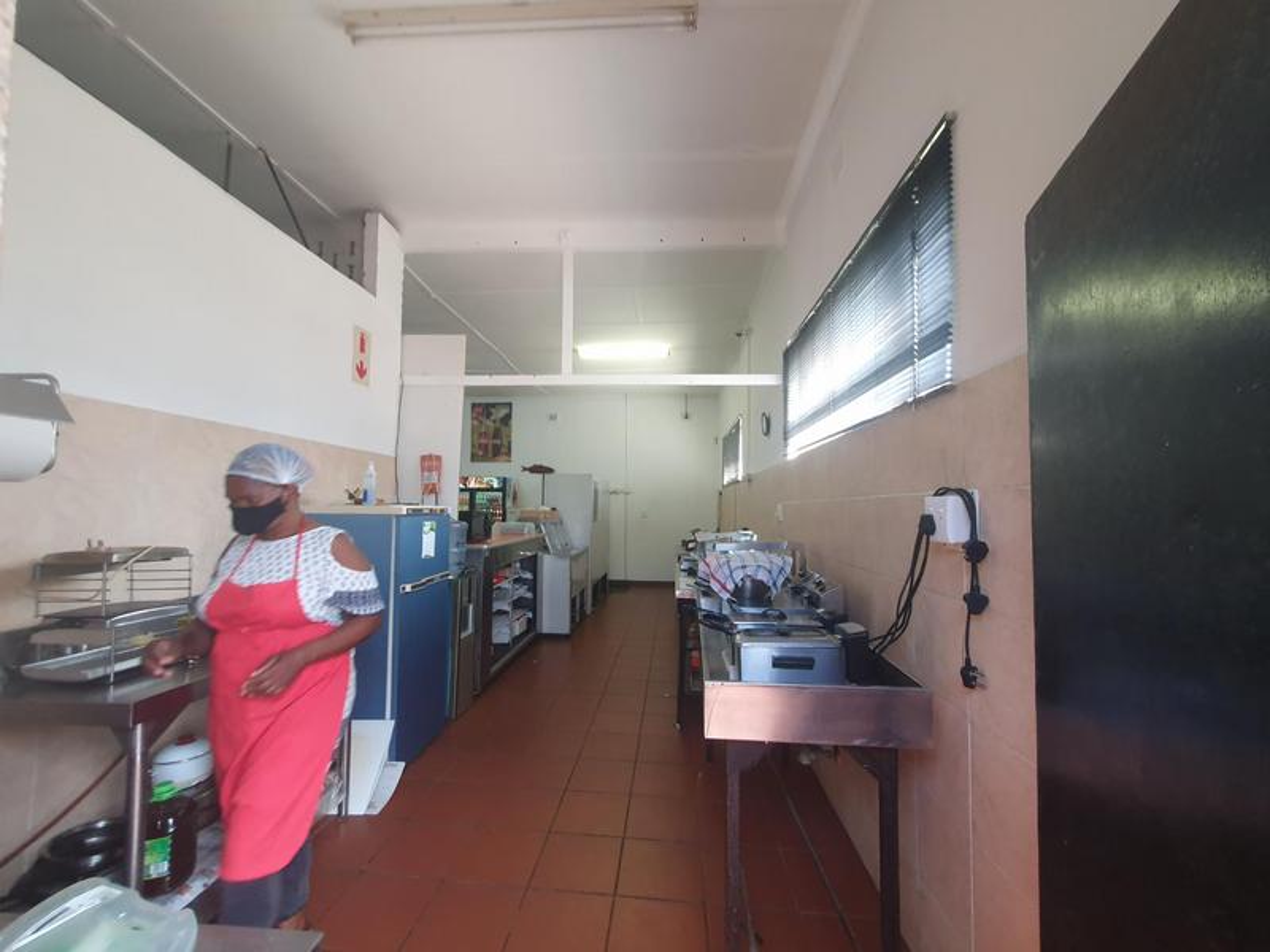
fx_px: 477
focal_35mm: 13
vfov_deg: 89.9
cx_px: 635
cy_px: 476
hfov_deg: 106.2
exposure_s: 1/50
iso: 160
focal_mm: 1.8
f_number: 2.2
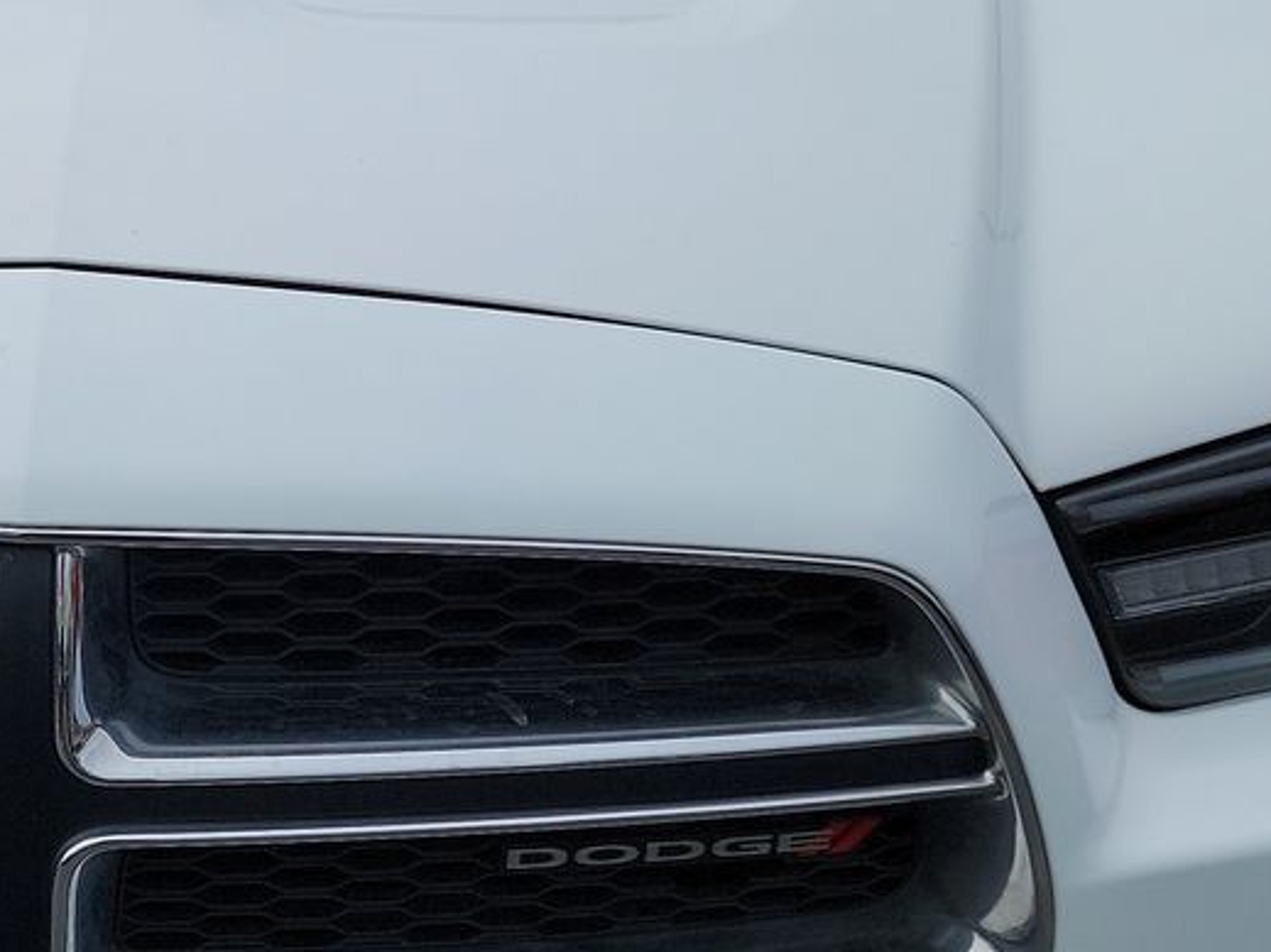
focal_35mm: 74
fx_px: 2716
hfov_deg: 25.3
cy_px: 504
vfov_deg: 19.9
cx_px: 49
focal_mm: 6.7
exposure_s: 1/1296
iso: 50
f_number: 1.8
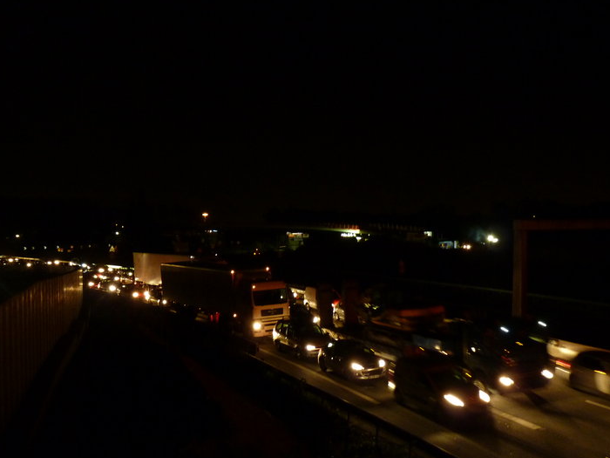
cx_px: 285
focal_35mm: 40
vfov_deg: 35.9
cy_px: 244
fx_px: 705
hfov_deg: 46.8
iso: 400
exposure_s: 1/4
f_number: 3
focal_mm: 6.2
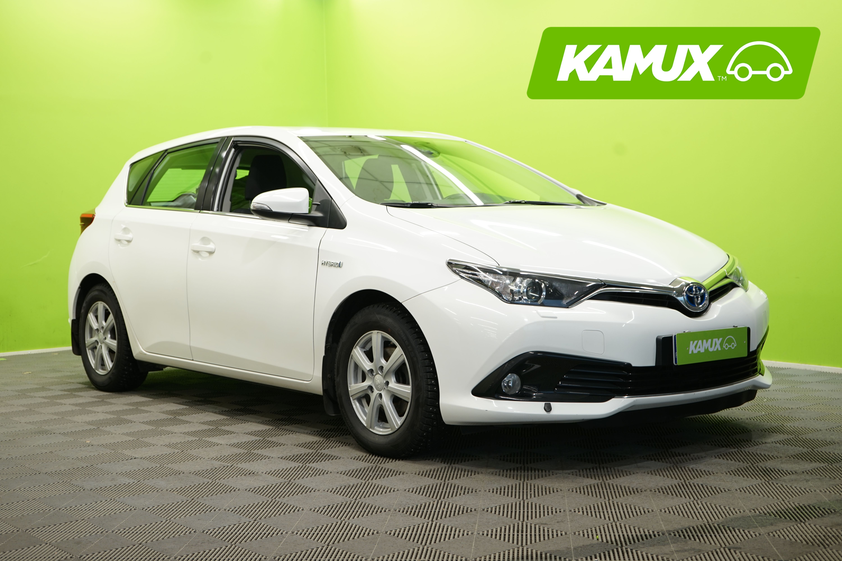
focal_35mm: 49
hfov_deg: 40.3
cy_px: 280
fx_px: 1146
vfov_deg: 27.5
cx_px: 421
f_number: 5.6
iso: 250
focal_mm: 49
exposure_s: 1/13
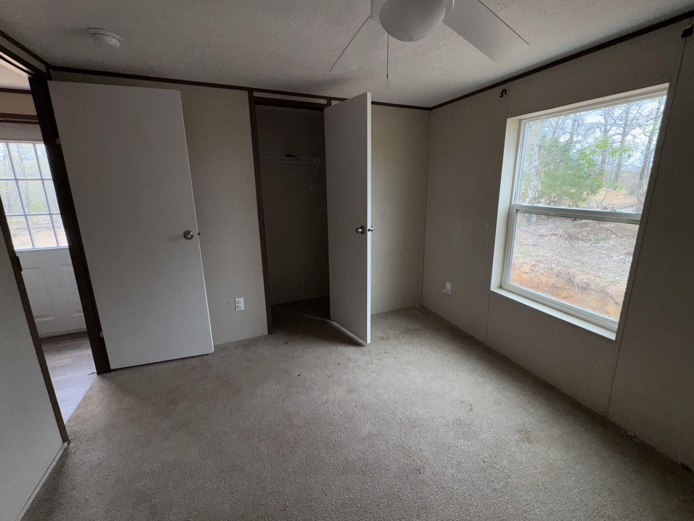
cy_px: 254
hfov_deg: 98.1
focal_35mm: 15
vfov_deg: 81.7
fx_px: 301
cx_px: 358
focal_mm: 2.22
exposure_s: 1/122
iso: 50
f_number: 2.2
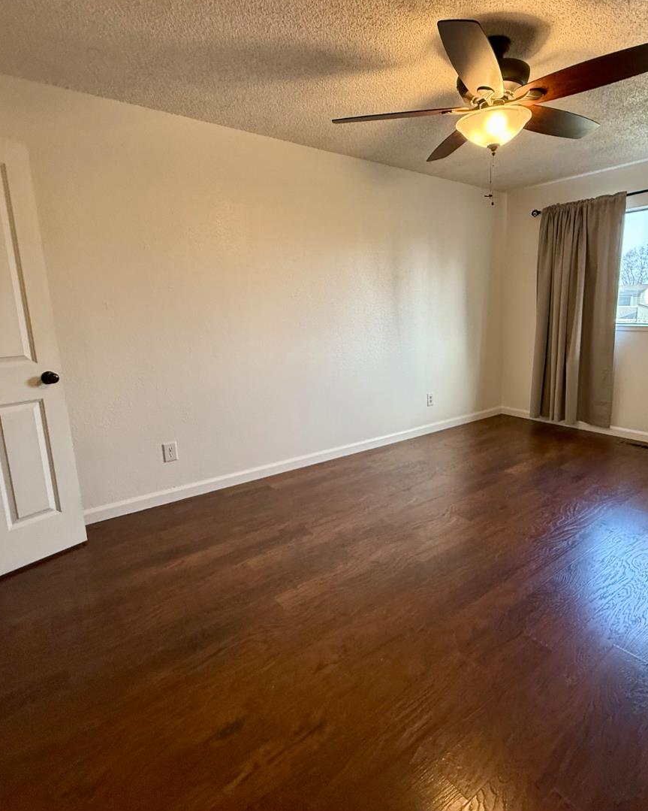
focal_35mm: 19
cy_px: 390
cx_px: 389
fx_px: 456
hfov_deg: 70.1
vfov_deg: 83.3
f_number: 2.2
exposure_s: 1/120
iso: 320
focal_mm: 2.22
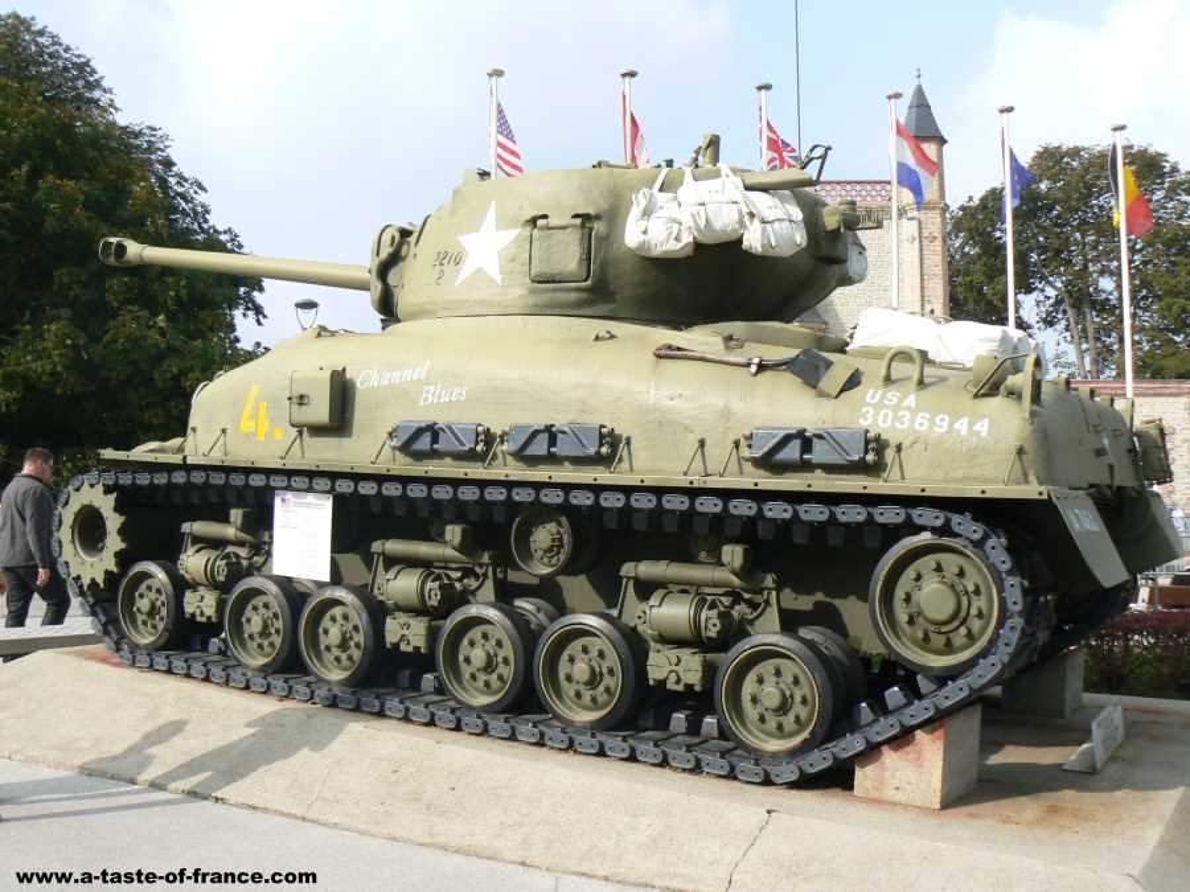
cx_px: 595
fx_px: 1238
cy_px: 446
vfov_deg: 39.7
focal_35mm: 36
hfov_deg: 51.4
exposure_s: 1/320
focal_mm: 6
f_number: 5.6
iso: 80
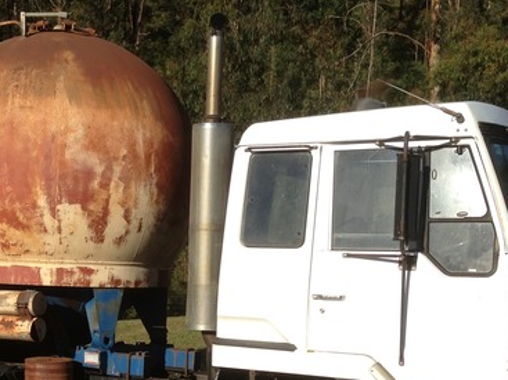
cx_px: 105
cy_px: 294
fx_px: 1056
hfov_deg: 26.6
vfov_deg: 20.2
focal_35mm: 72
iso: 50
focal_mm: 4.13
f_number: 2.4
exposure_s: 1/1808
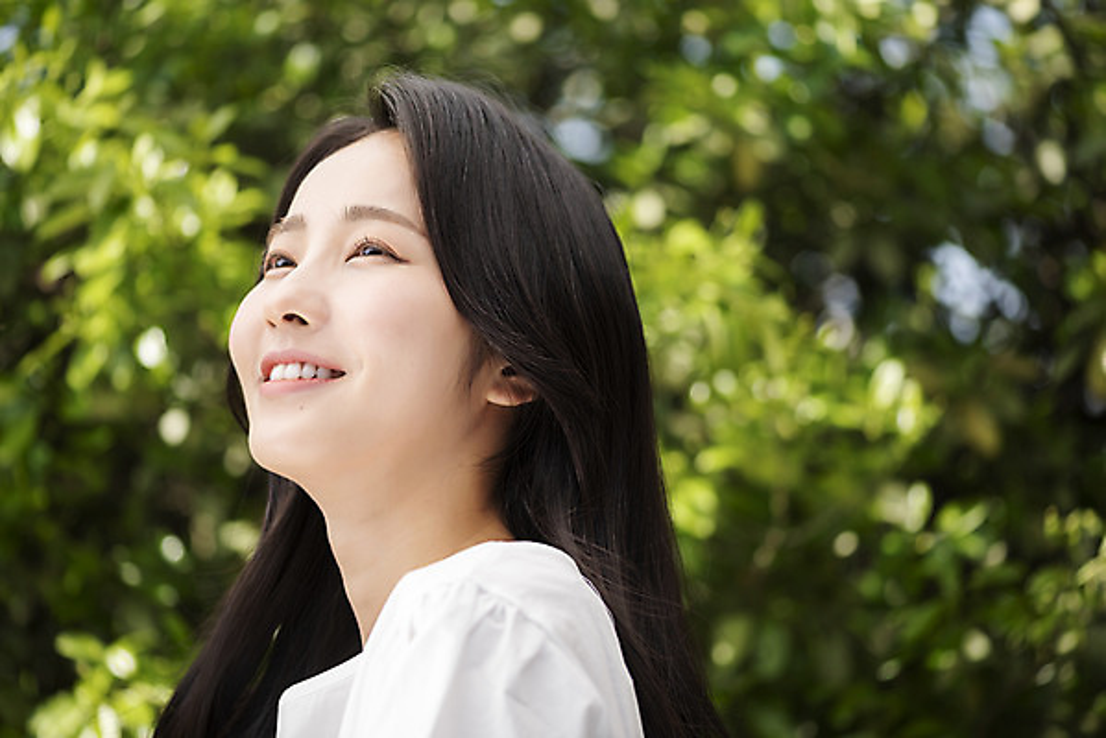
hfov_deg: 19.4
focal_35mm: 105
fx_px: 3227
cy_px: 369
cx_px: 553
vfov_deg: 13.1
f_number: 4
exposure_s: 1/400
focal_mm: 105
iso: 100
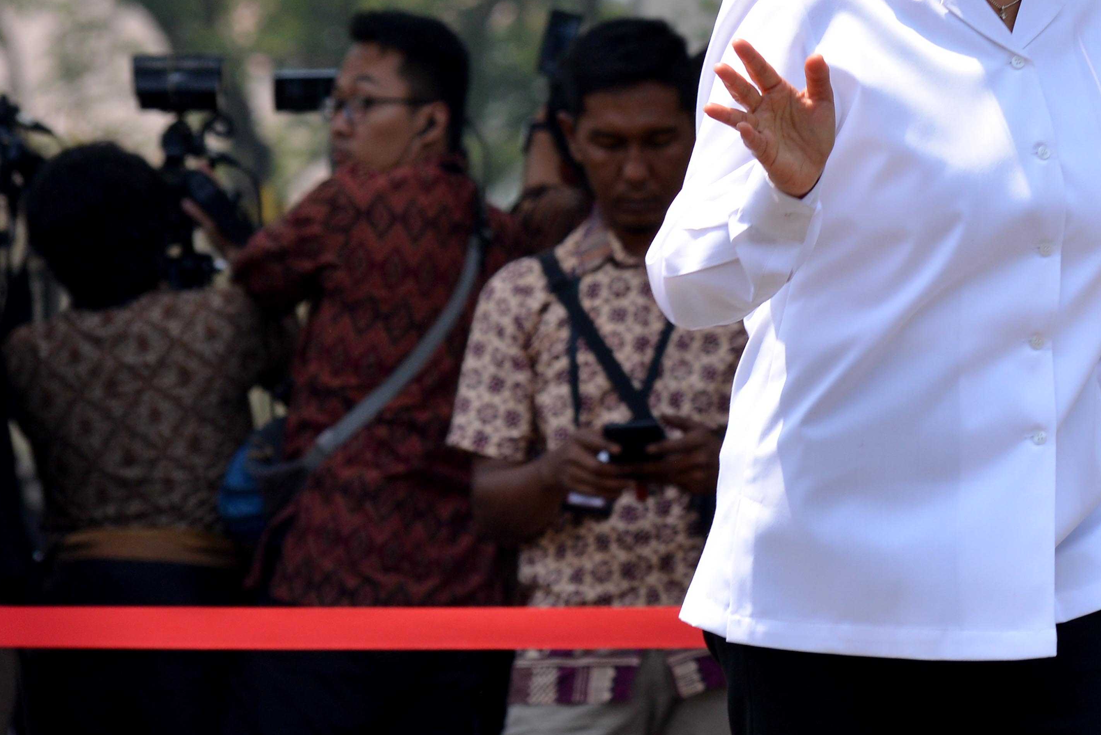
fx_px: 12910
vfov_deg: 3.3
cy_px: 229
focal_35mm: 422
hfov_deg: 4.9
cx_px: 903
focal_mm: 200
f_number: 8
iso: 400
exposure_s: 1/640
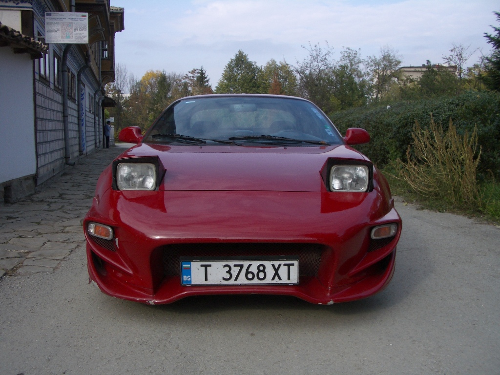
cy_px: 188
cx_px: 250
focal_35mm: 35
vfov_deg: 40.7
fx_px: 506
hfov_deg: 52.6
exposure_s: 1/320
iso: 50
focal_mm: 5.8
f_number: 4.3
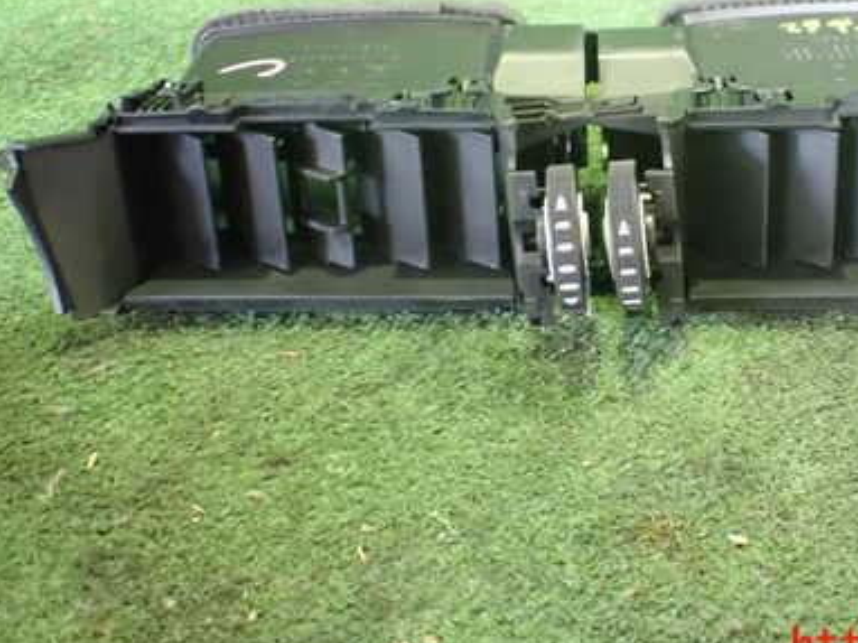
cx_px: 625
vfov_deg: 30.4
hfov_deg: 39.5
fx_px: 1165
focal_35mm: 47
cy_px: 173
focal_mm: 5.4
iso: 1250
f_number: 2.3
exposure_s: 1/30
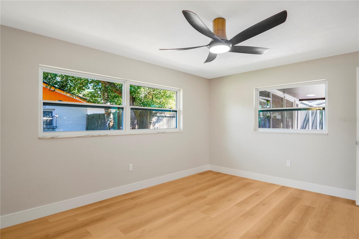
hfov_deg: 90.0
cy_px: 120
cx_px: 180
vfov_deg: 67.3
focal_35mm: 18
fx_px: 179
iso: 100
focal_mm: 12
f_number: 2
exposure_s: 1/40
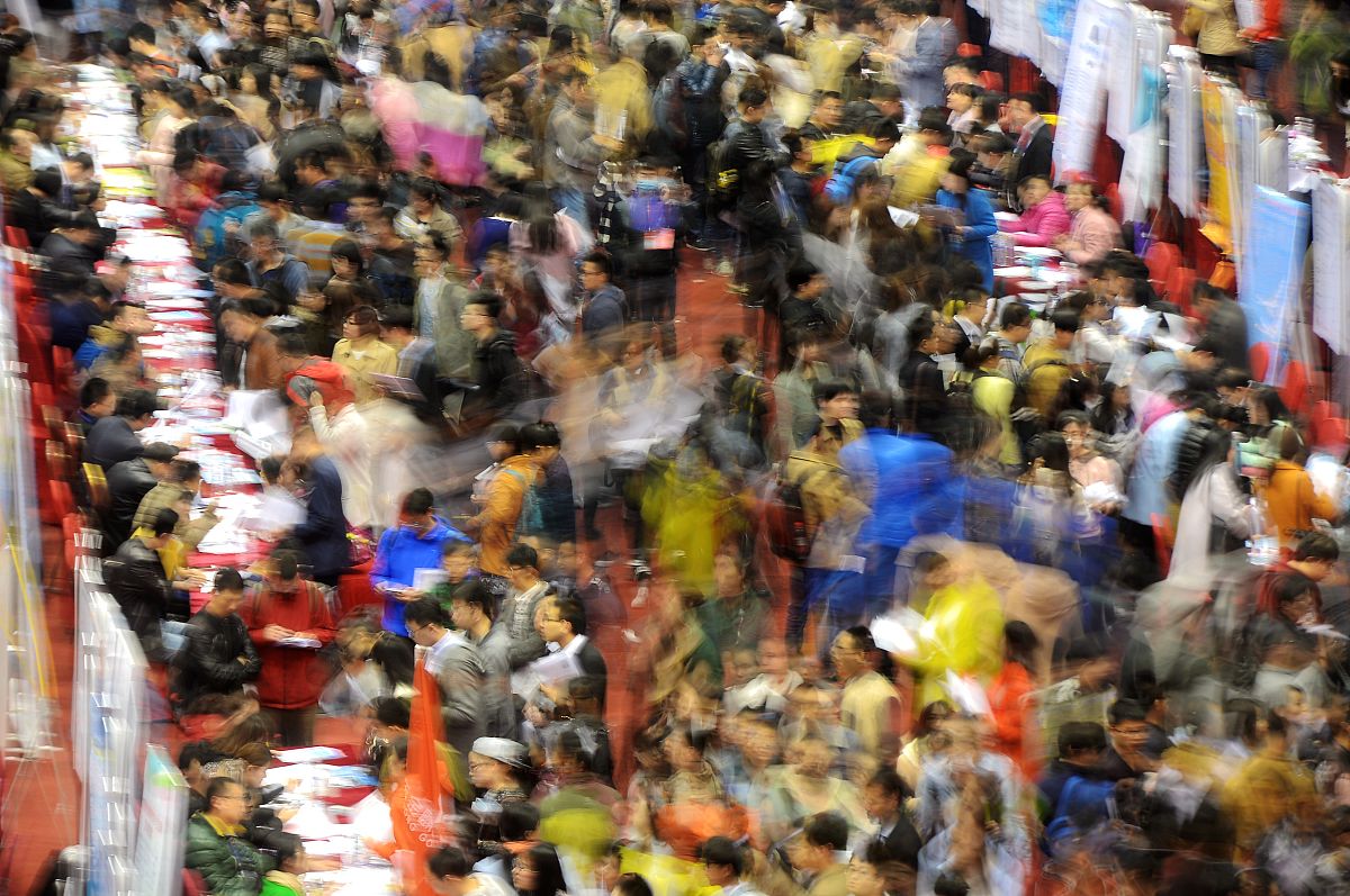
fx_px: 7491
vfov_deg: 6.8
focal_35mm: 200
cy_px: 448
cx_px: 675
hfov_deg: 10.3
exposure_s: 3
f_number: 10
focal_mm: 200
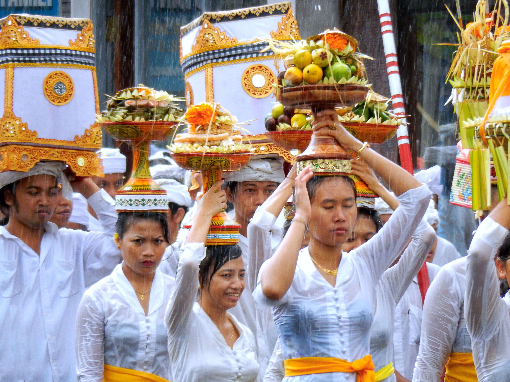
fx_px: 8103
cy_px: 191
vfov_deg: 2.7
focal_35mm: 550
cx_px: 255
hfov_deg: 3.6
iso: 400
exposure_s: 1/160
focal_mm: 99
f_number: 6.3
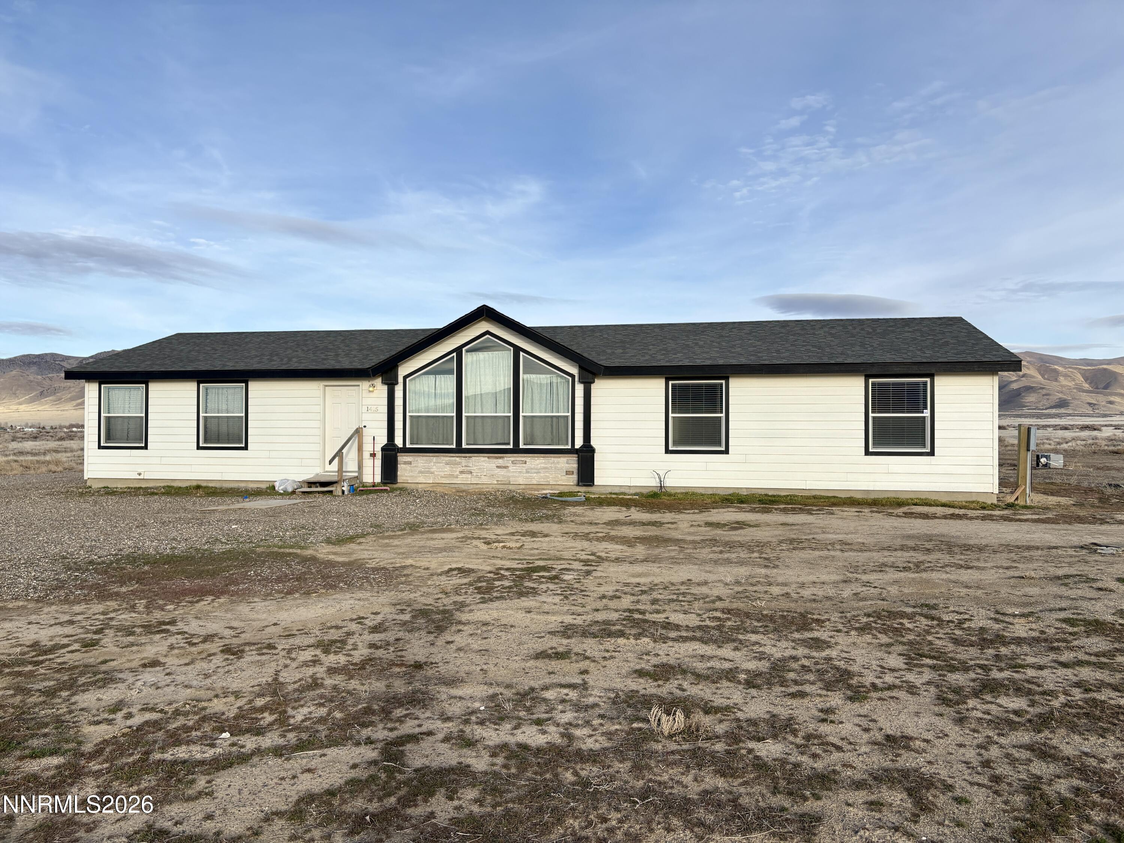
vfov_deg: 53.1
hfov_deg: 67.3
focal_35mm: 26
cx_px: 562
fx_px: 844
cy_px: 422
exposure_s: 1/2364
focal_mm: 5.96
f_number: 1.6
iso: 50
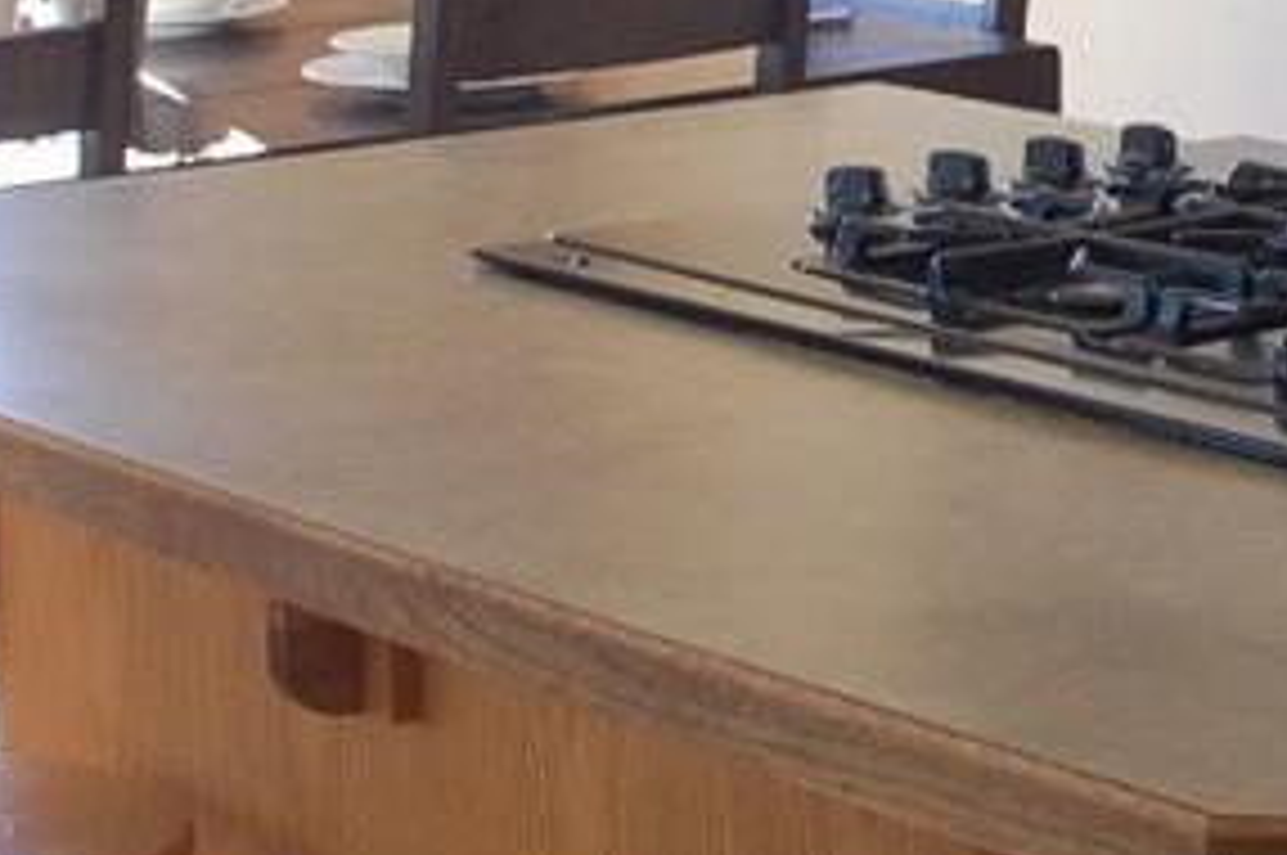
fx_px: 6178
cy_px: -218
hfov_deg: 11.8
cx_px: 1156
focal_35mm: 173
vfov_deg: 7.8
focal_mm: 22
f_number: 4.5
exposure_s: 1/80
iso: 400
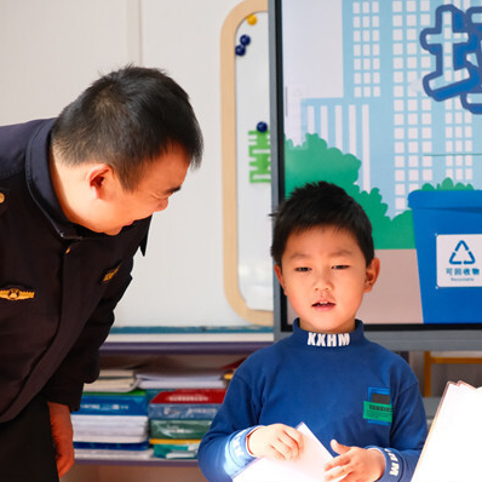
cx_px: 332
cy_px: 300
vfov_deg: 13.6
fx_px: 2016
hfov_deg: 13.6
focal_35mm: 128
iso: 3200
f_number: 2.8
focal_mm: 50
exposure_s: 1/500
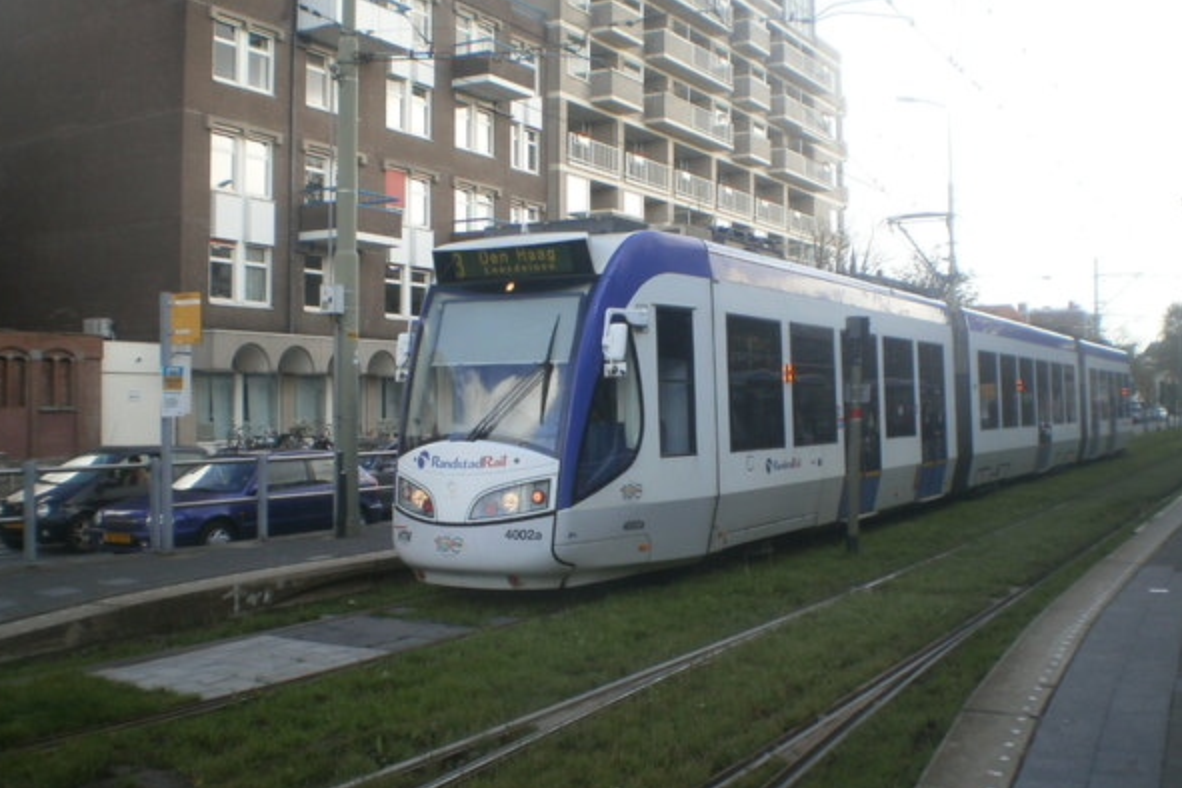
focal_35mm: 38
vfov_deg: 35.1
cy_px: 402
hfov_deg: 50.7
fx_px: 1248
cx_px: 586
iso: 100
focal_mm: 6.3
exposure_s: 1/160
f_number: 4.6
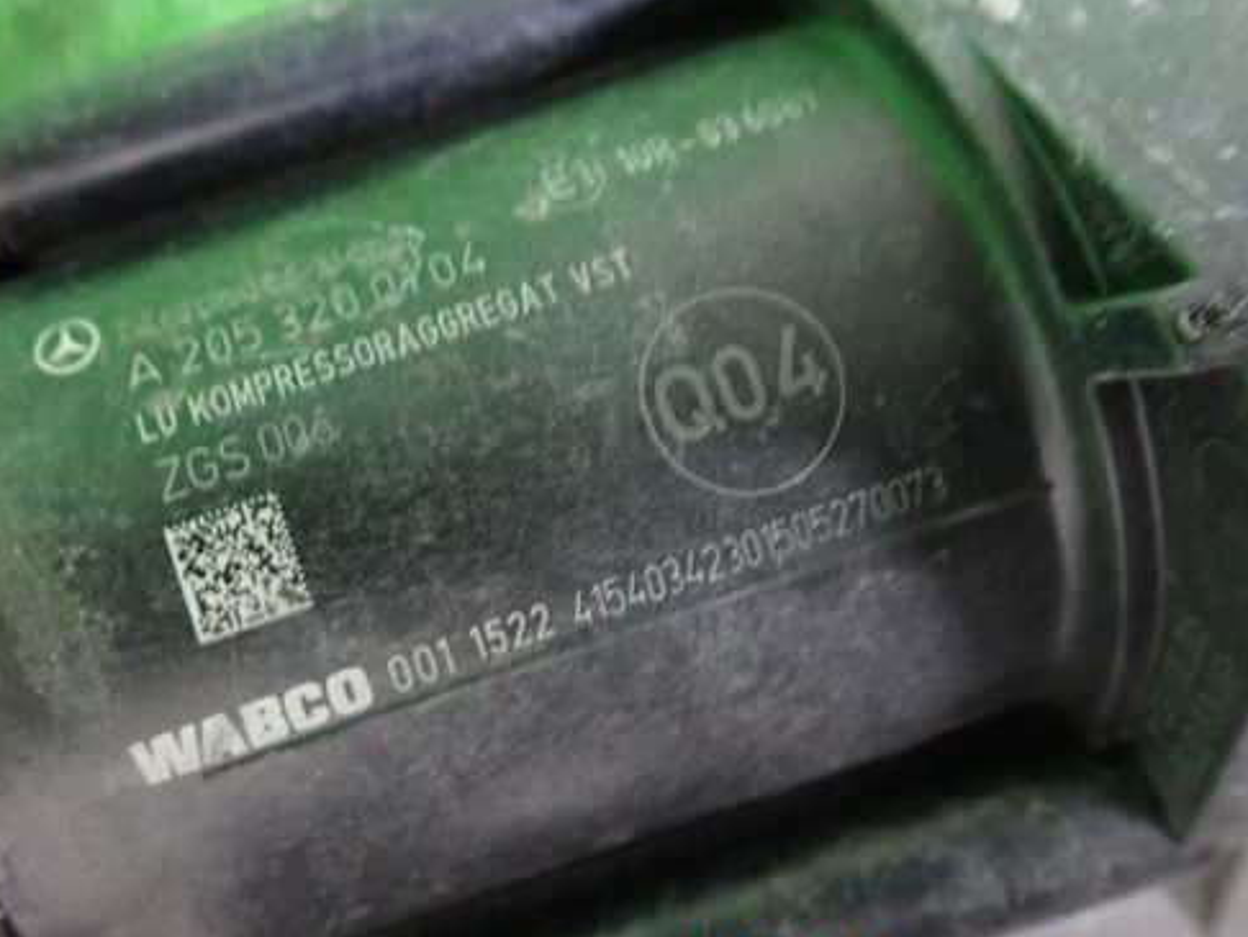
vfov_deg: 38.7
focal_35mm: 37
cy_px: 429
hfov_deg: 49.8
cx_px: 501
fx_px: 1335
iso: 800
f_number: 2.3
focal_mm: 5.4
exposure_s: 1/25
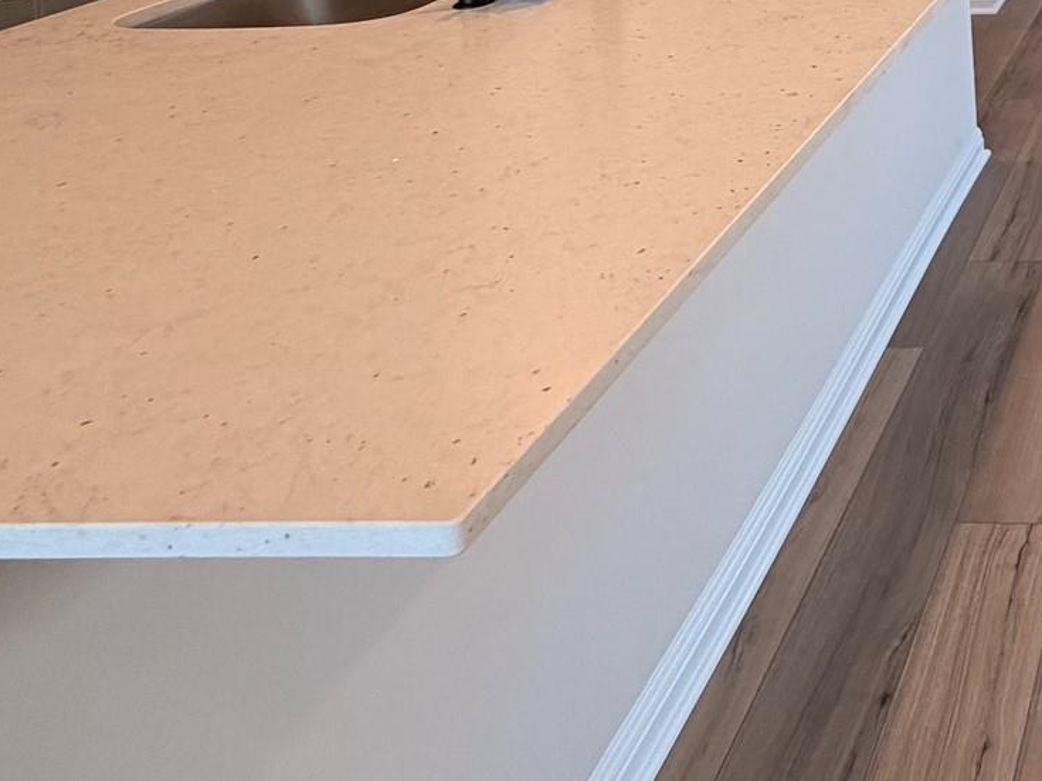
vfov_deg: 29.9
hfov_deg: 37.2
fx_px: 1174
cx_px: 1232
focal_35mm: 39
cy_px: -218
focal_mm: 2.22
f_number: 2.2
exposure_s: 1/120
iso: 160
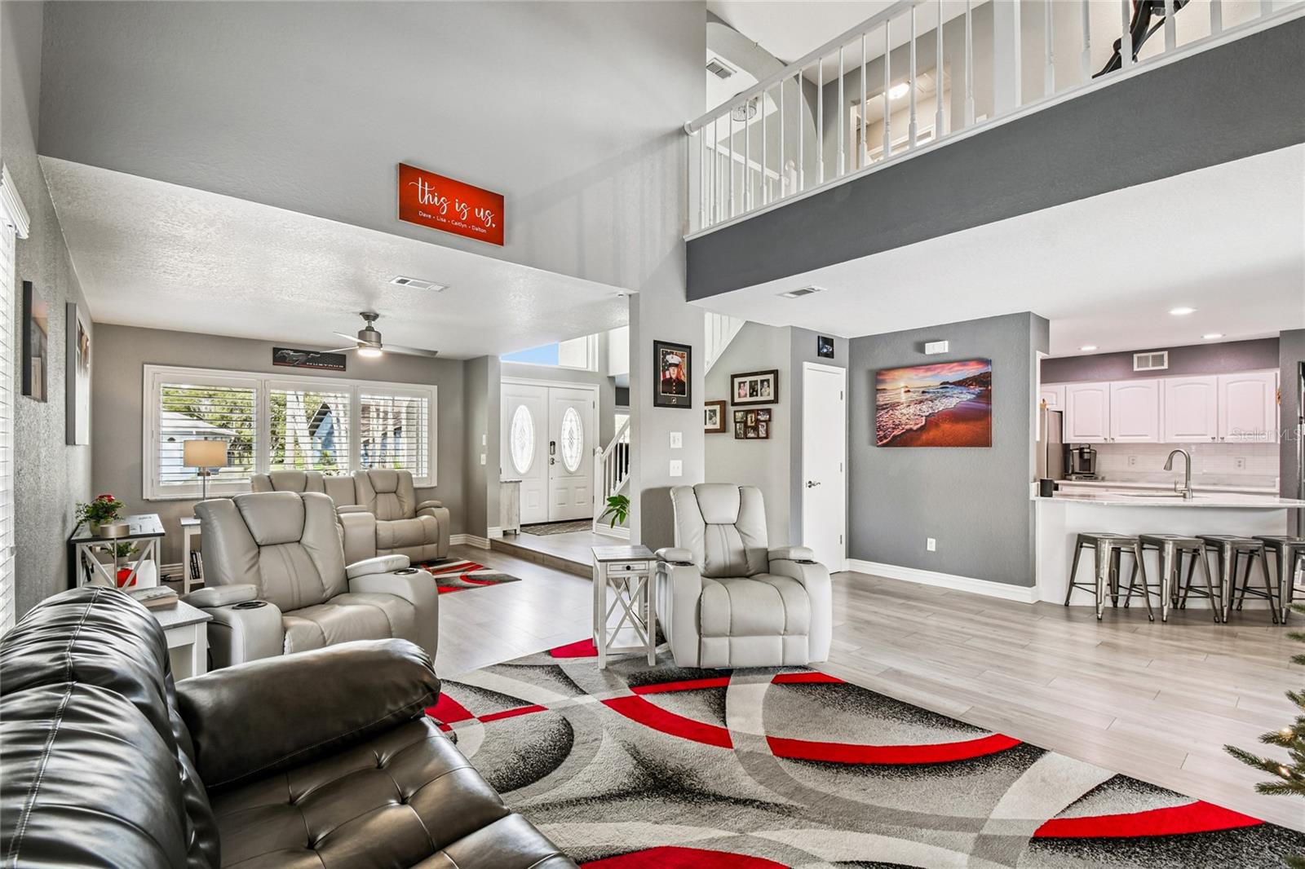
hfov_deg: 100.4
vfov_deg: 77.3
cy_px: 434
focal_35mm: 15
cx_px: 652
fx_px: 544
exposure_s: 1/4
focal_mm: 10
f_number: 7.1
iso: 100
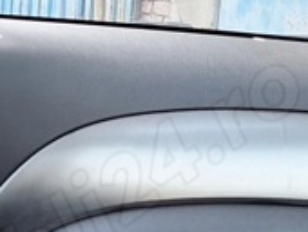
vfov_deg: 10.9
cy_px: 241
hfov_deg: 13.9
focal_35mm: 135
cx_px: -109
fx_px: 1203
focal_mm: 5.54
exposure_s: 1/40
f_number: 1.8
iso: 64
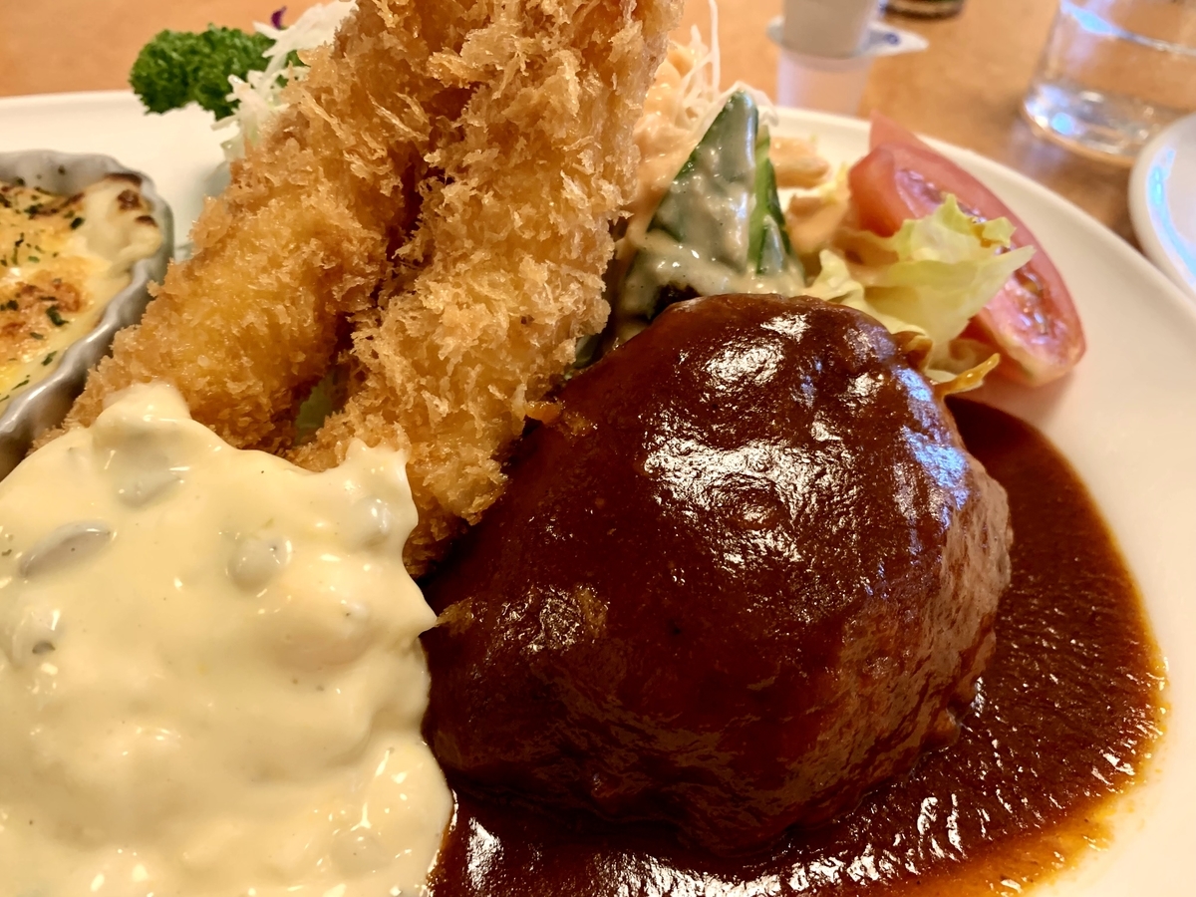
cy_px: 448
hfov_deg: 67.3
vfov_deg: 53.1
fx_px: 898
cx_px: 598
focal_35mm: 26
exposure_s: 1/33
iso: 250
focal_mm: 4.25
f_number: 1.8
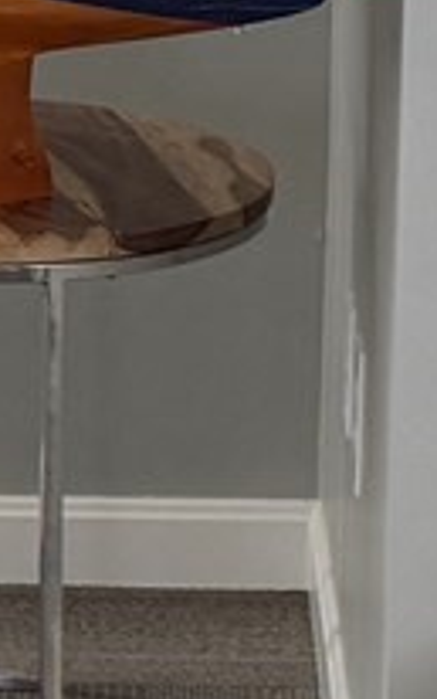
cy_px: 227
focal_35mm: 253
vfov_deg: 8.3
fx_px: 4814
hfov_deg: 5.1
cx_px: -410
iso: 100
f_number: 1.78
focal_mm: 6.76
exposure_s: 1/476
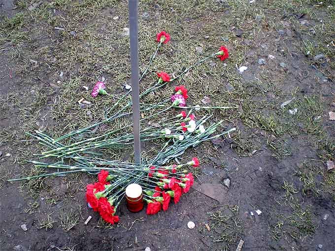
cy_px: 126
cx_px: 168
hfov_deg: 49.0
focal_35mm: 38
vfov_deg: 37.7
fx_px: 368
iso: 200
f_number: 3.1
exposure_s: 1/20.6
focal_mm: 6.3
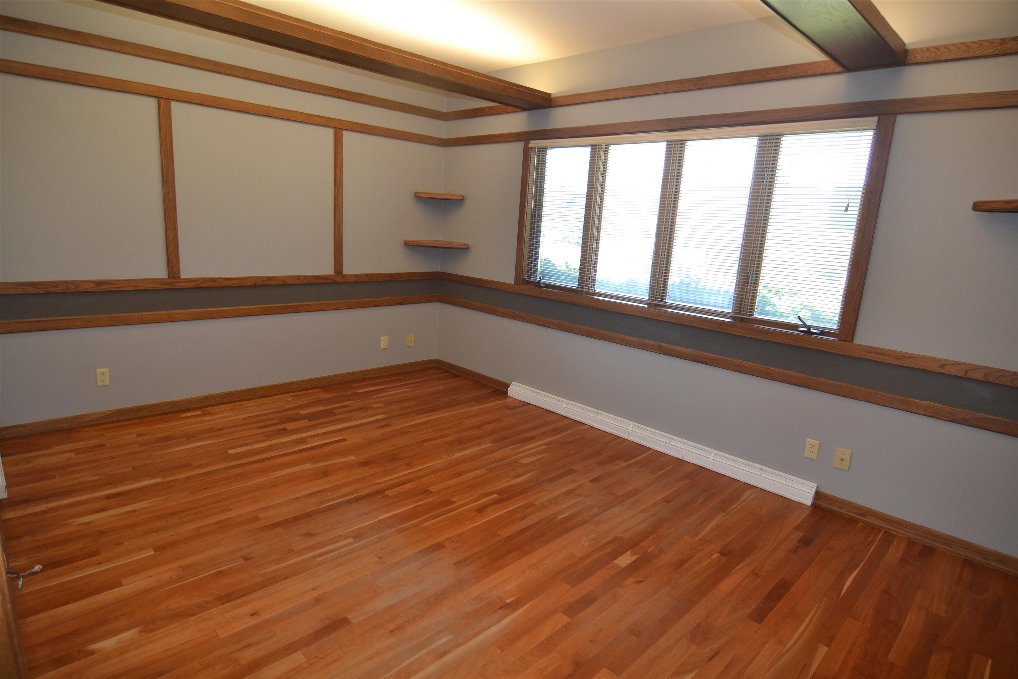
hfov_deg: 90.0
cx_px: 509
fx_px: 509
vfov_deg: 67.4
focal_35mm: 18
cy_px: 340
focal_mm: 12
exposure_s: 1/80
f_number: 4.5
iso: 400
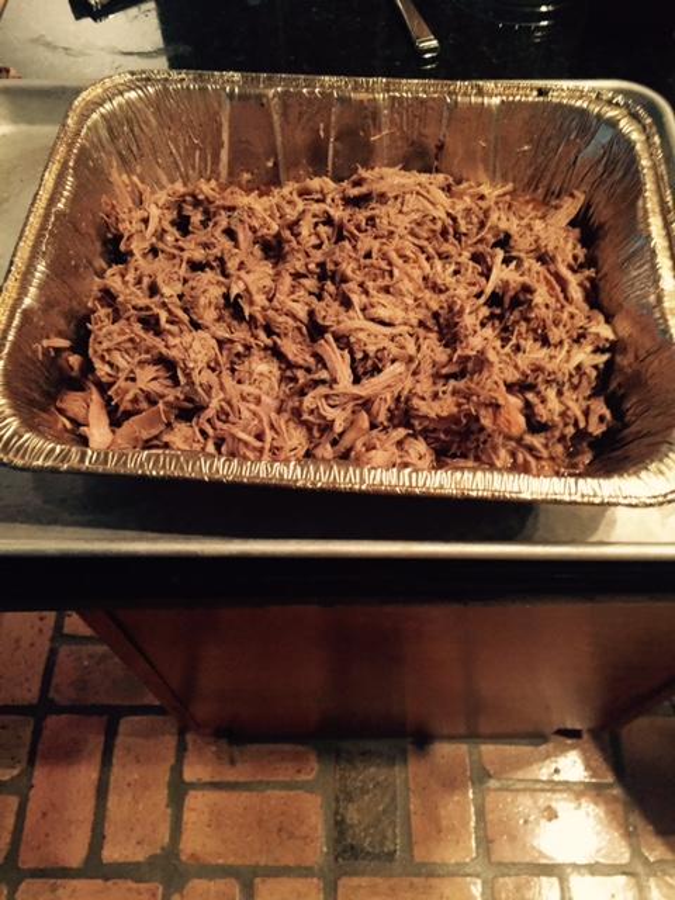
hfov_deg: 48.2
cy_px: 450
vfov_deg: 61.7
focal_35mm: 29
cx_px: 338
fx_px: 754
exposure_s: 1/15
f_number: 2.2
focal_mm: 4.15
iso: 320
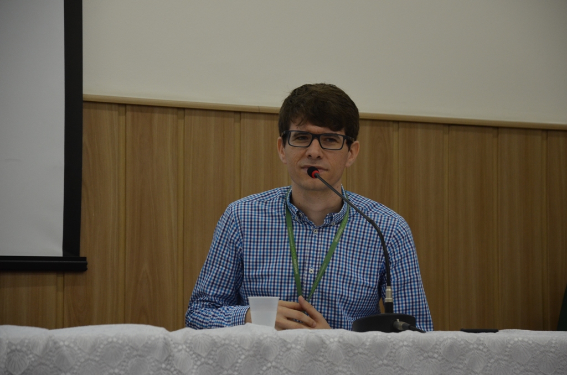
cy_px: 188
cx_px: 284
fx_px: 2475
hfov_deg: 13.1
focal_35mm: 158
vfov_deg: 8.7
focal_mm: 105
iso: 800
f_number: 5.6
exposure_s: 1/50
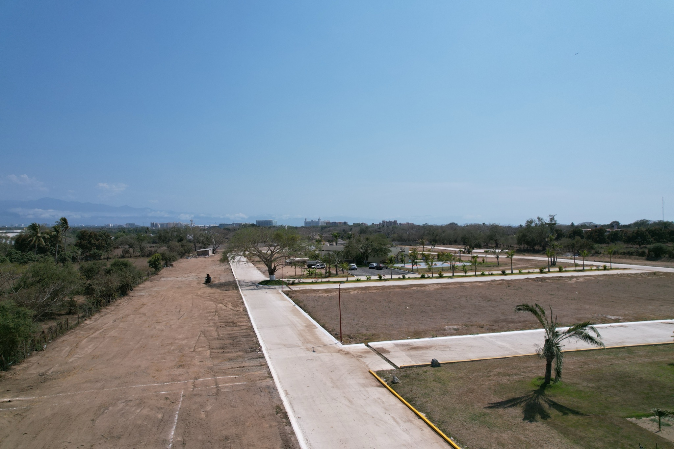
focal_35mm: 22
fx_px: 412
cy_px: 224
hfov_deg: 78.6
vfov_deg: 57.2
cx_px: 337
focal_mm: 8.38
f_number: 2.8
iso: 100
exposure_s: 1/3200
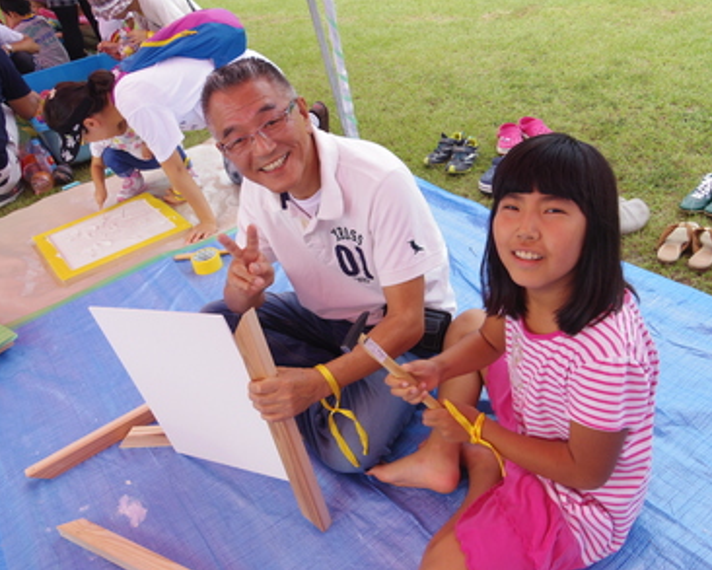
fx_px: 674
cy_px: 286
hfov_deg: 55.6
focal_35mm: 32
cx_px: 372
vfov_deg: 45.8
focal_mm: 5.4
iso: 125
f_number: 3.2
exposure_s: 1/80
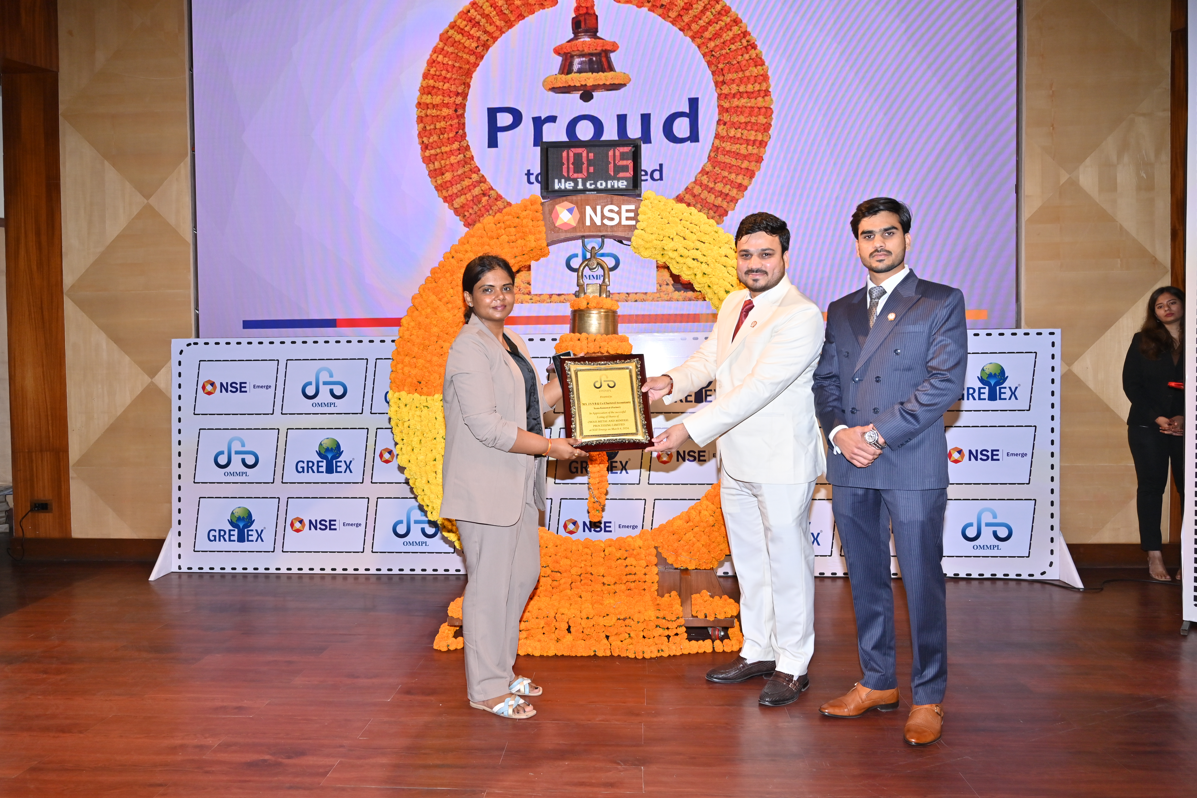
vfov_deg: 51.3
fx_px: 831
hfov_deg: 71.5
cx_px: 589
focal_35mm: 25
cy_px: 395
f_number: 5.6
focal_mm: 24
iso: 400
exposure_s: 1/160
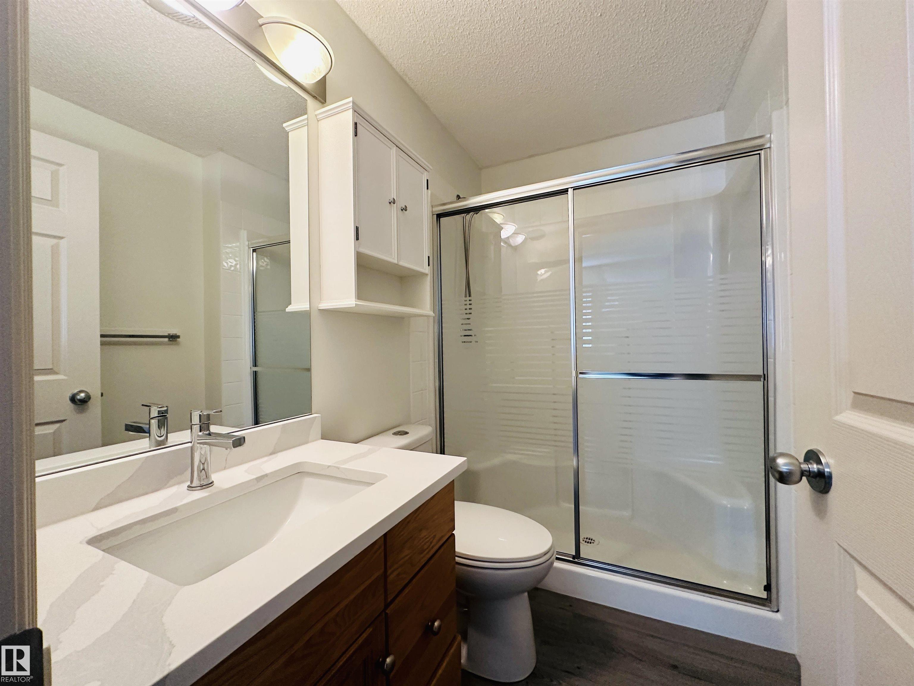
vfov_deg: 85.7
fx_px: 370
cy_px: 343
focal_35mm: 14
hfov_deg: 102.1
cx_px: 457
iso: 320
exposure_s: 1/120
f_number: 2.2
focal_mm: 2.22
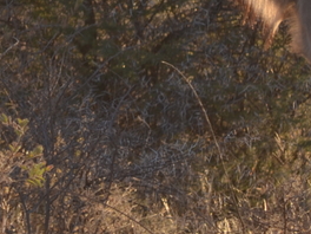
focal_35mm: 2097
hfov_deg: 0.9
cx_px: 108
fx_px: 18840
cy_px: -112
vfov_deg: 0.7
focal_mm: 300
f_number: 6.3
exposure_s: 1/200
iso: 100
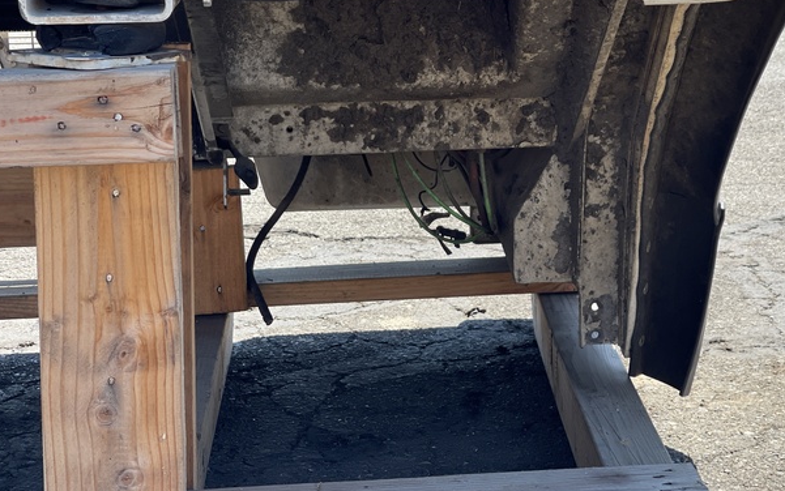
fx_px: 1883
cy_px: 208
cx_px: 430
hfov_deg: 23.5
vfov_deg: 14.9
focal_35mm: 88
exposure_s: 1/327
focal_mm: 7.5
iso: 32
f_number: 2.2
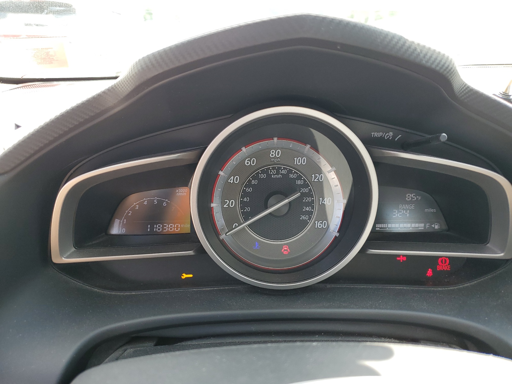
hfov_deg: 67.3
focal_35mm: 26
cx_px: 256
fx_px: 385
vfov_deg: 53.1
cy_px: 192
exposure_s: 1/175
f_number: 1.5
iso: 50
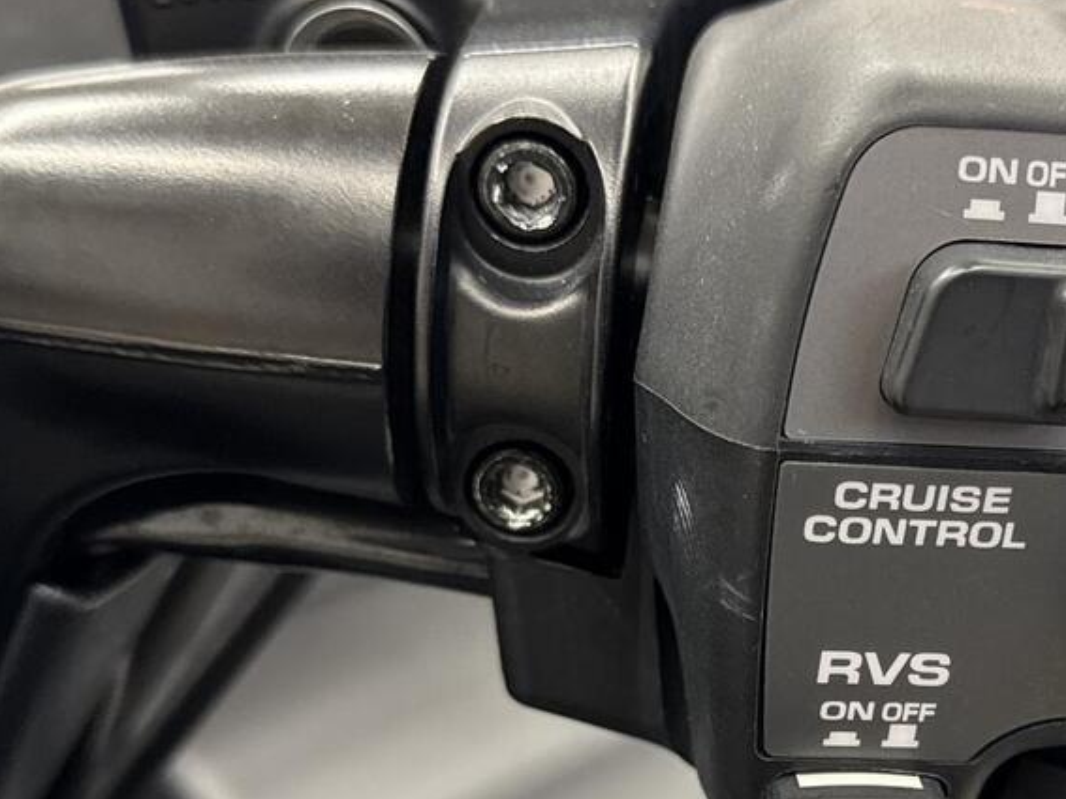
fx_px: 1878
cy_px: 617
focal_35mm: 61
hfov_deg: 31.2
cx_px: 773
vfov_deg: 23.7
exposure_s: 1/70
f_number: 1.78
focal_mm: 6.76
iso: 200
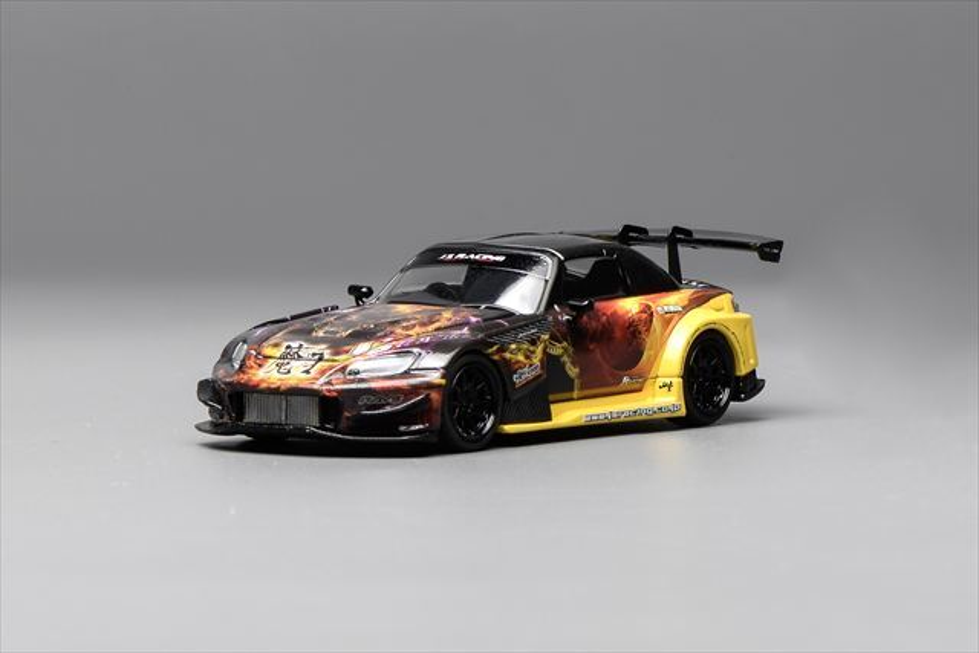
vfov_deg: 13.0
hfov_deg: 19.5
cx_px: 490
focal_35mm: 105
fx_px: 2856
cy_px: 326
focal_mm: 105
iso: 100
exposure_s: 1/1.25
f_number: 22
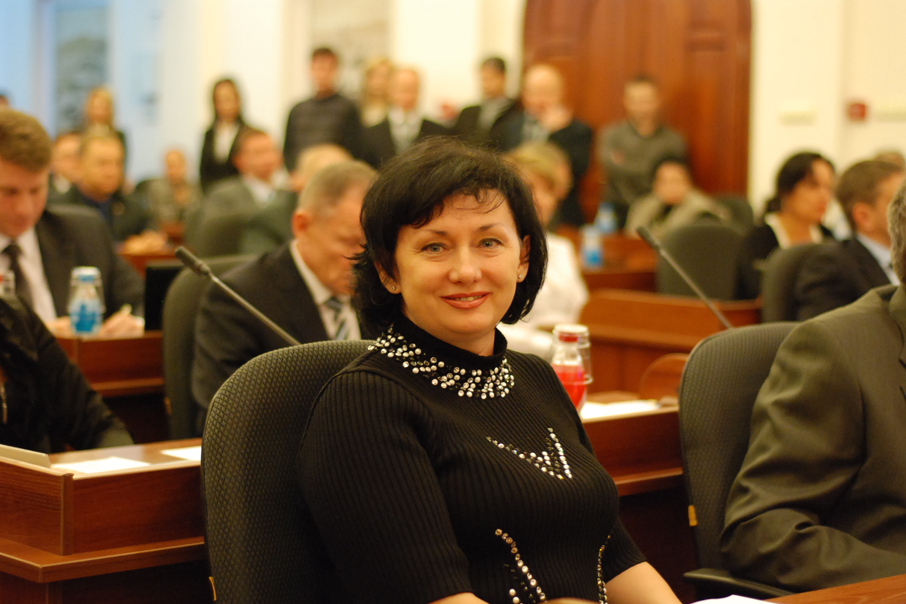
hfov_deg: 26.7
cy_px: 307
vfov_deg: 17.9
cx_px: 452
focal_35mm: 76
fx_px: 1912
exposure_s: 1/50
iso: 1250
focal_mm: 50
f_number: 1.8
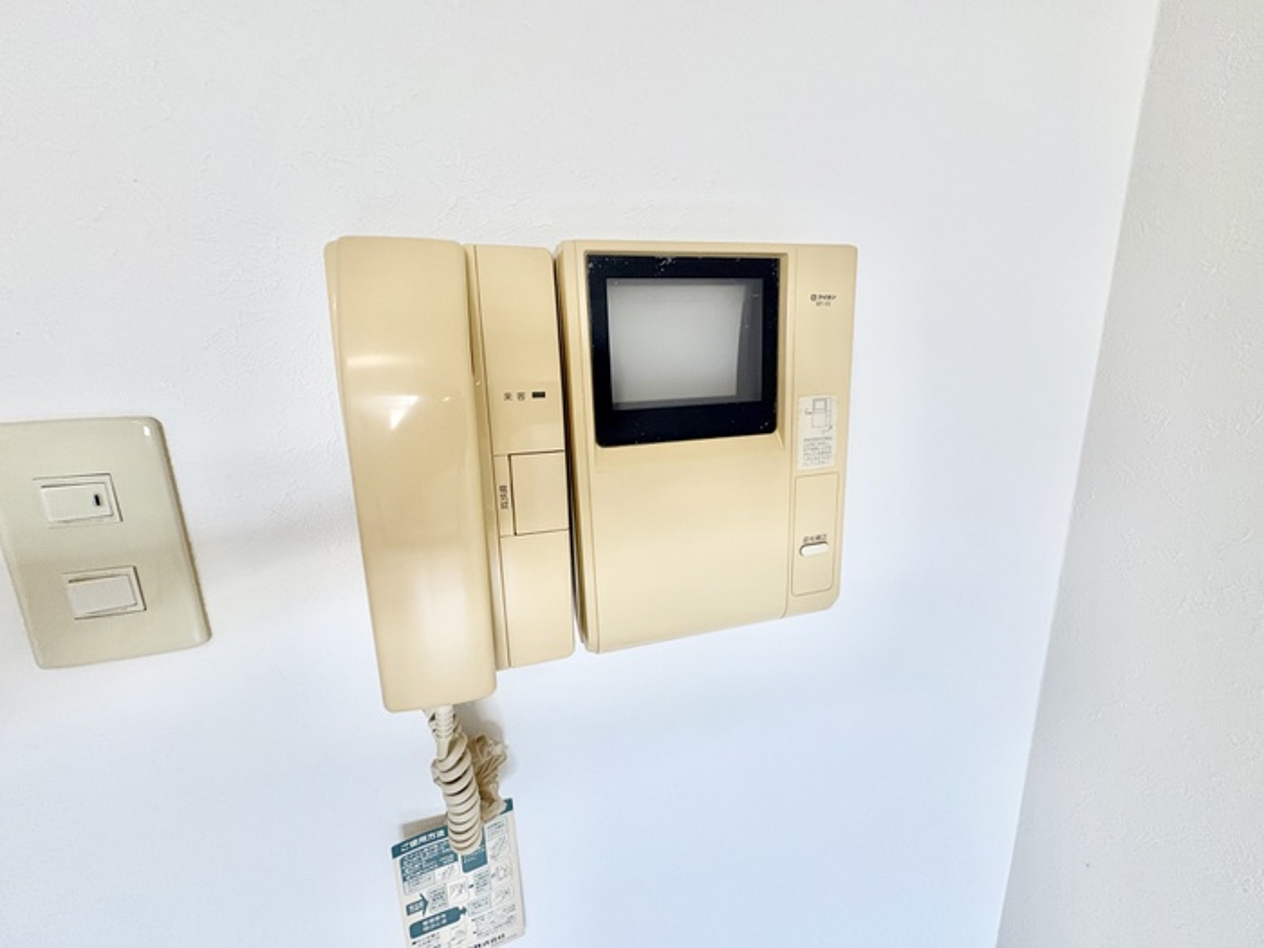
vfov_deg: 85.7
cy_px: 474
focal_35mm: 14
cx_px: 632
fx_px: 511
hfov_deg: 102.1
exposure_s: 1/109
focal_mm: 2.22
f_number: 2.2
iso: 200
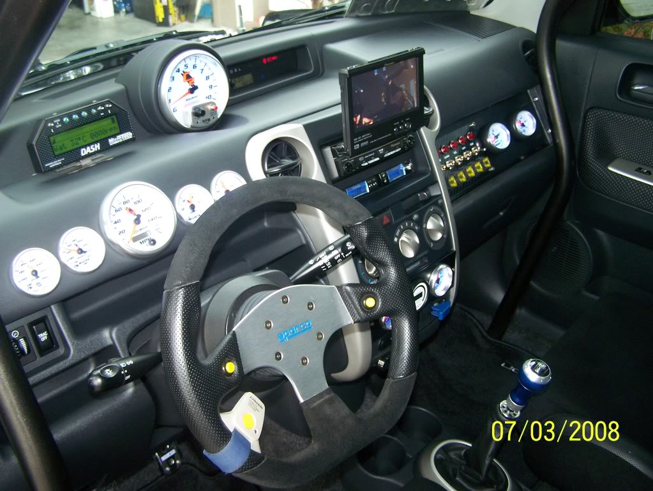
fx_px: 717
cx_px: 326
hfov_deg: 48.9
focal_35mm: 38
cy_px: 246
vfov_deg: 37.8
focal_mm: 6.3
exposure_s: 1/60
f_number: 2.8
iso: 160
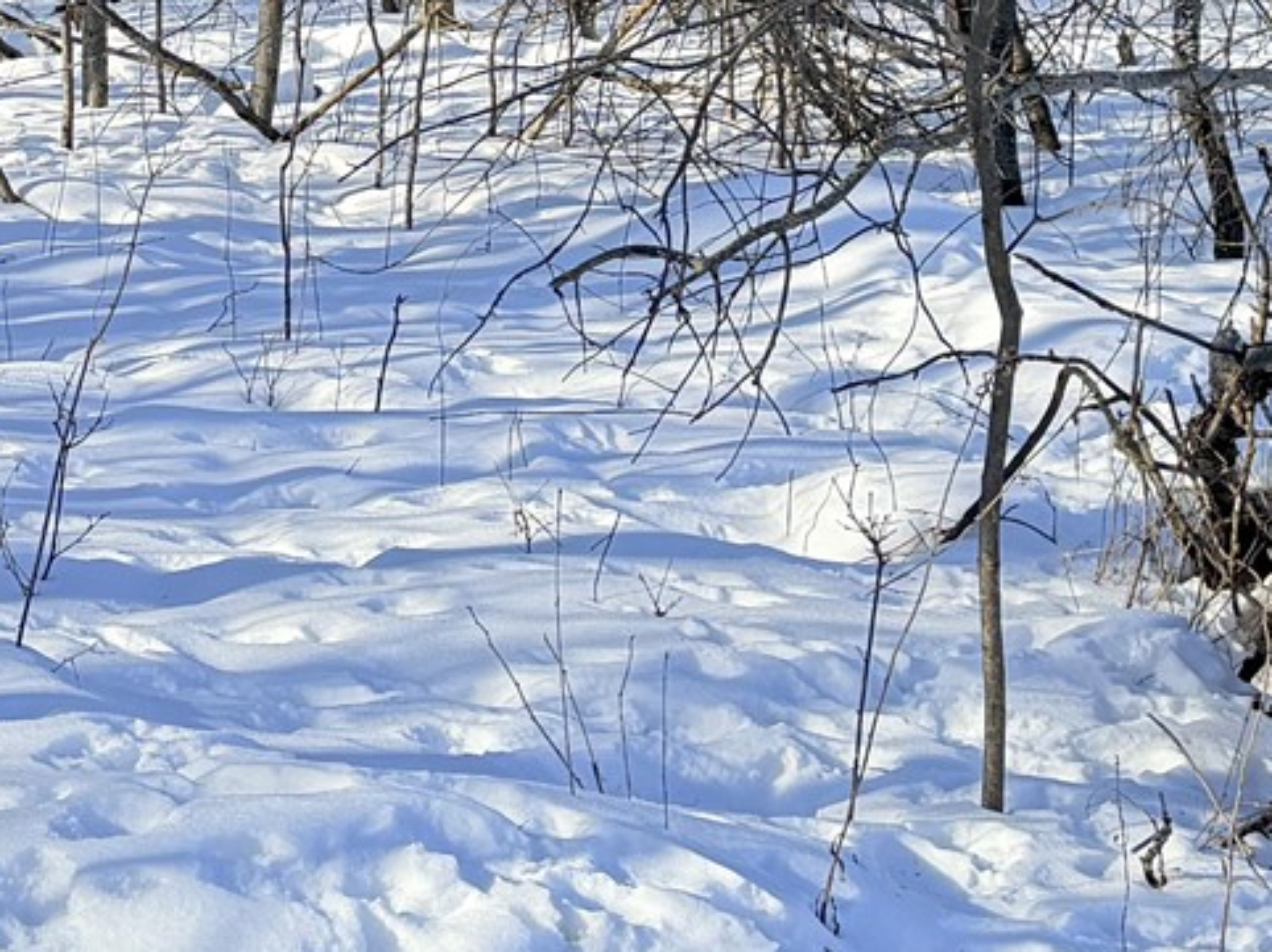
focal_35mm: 102
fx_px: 3746
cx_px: 259
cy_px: -330
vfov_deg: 13.9
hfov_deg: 19.1
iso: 100
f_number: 1.78
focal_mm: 6.76
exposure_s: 1/2299
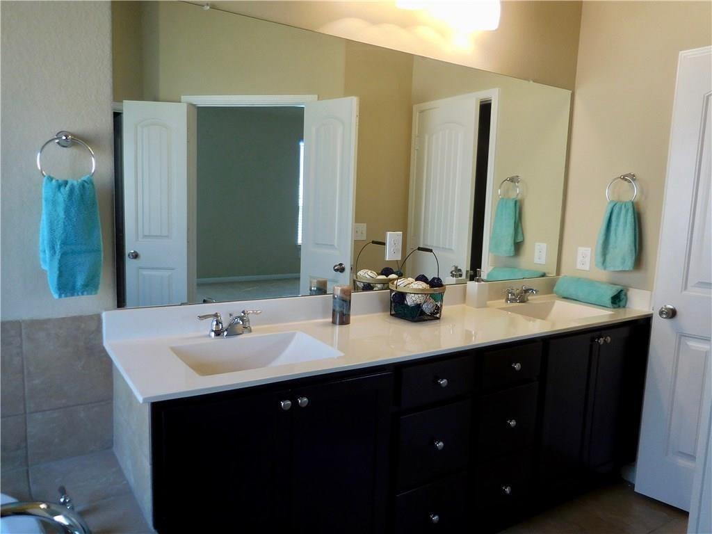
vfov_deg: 54.9
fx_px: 514
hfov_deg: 69.4
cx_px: 356
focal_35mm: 25
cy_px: 267
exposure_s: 1/50
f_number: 3.3
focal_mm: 4.5
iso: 125
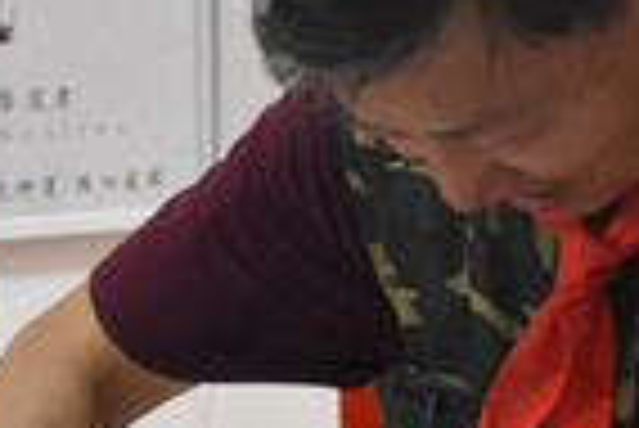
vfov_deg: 9.6
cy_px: 640
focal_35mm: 139
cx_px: 68
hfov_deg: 14.6
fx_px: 2470
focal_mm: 22
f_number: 4
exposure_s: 1/60
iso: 2200
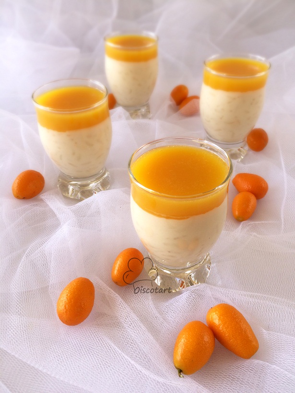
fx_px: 330
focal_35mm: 29
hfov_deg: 48.2
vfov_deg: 61.7
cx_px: 148
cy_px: 196
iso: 32
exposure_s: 1/125
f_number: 2.2
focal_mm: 4.15
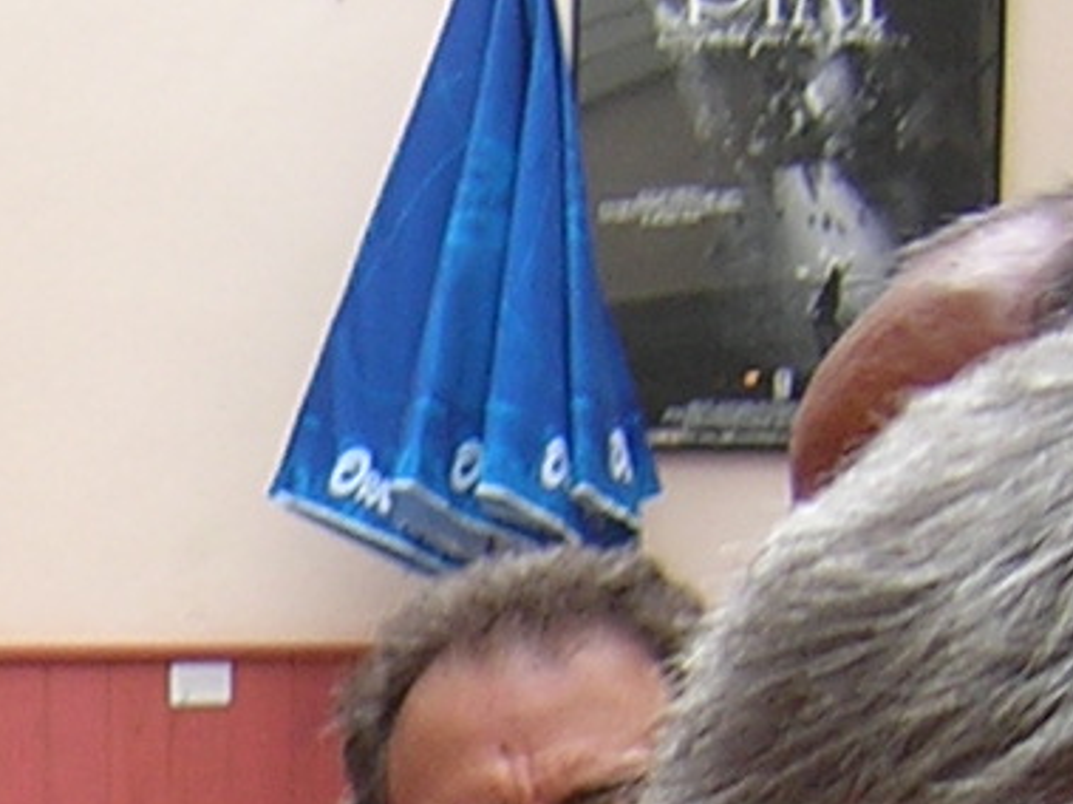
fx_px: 4710
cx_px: -385
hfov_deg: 12.5
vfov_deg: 9.4
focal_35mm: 152
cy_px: 1379
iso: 100
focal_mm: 4.7
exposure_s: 1/32.8
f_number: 2.6
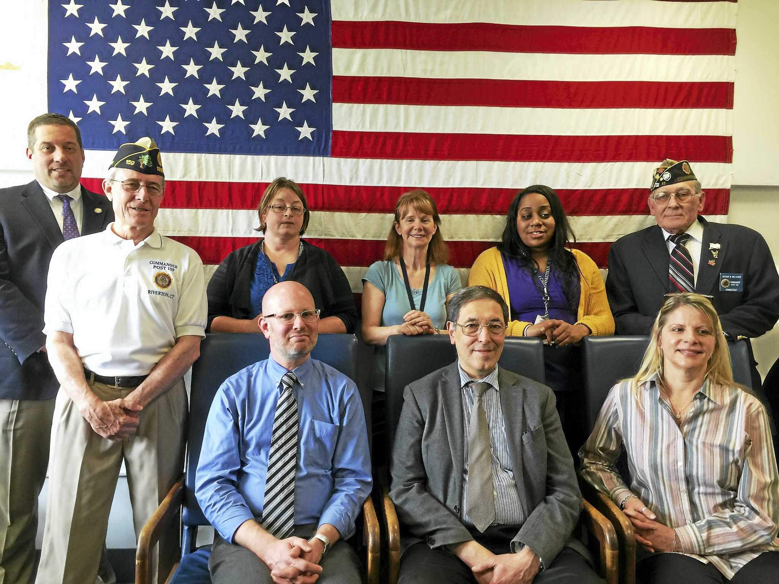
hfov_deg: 61.7
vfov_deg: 48.2
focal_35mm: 29
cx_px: 390
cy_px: 292
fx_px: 653
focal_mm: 4.15
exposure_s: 1/15
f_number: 2.2
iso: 40
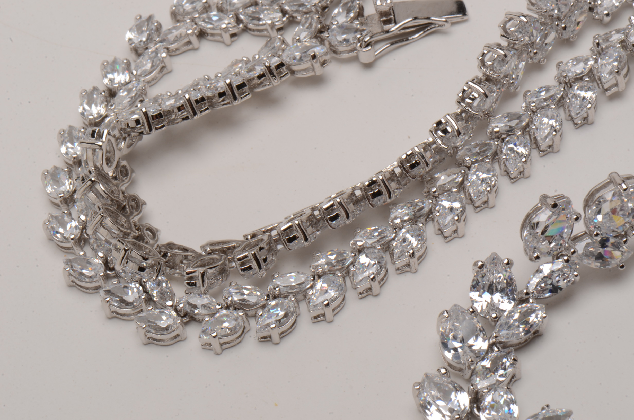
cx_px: 317
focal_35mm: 128
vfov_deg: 10.7
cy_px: 210
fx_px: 2241
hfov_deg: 16.1
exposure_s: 1/125
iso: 100
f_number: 36
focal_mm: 85
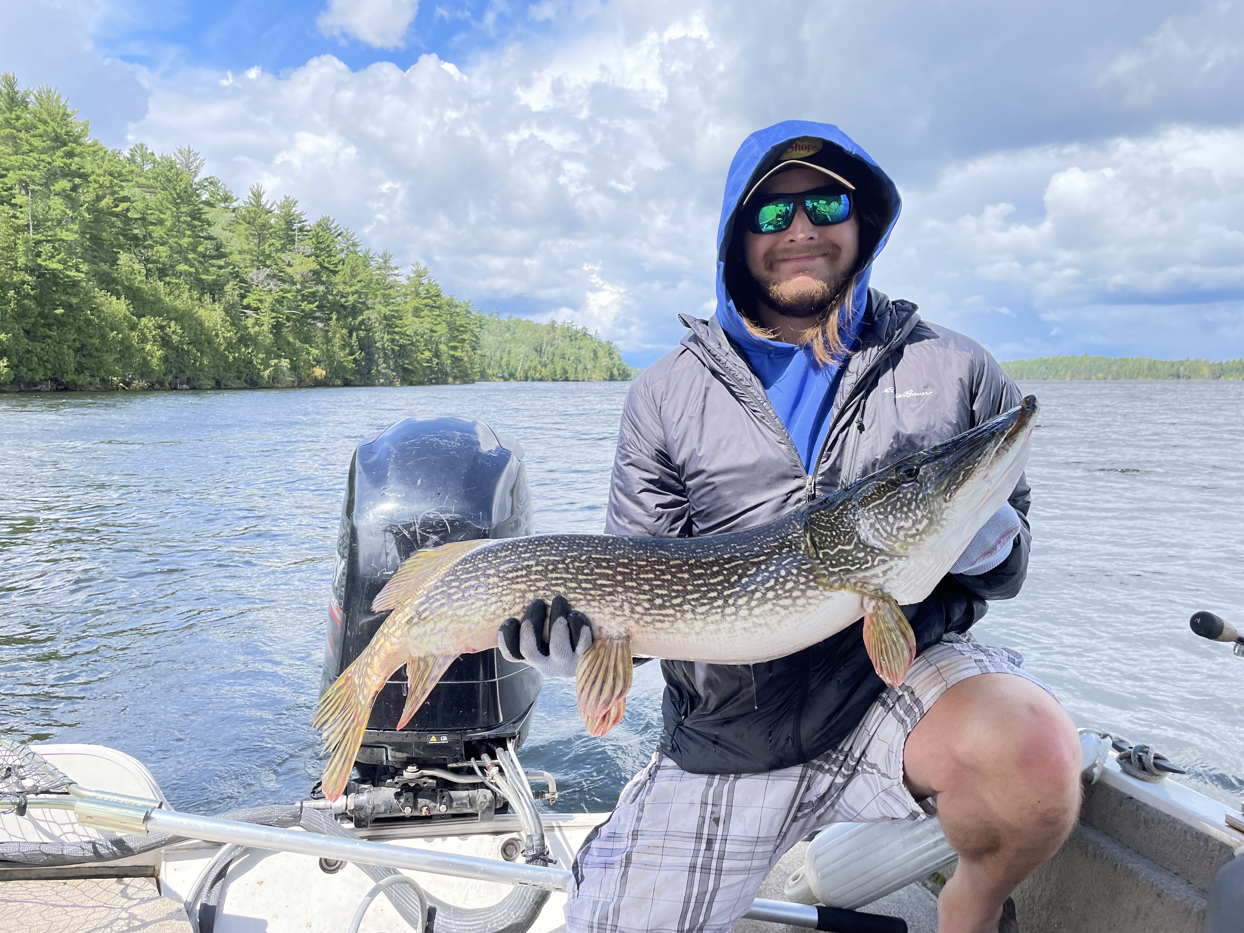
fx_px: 934
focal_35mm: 26
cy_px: 466
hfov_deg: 67.3
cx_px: 622
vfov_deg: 53.1
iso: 32
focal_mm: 4.2
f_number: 1.6
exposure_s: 1/1490
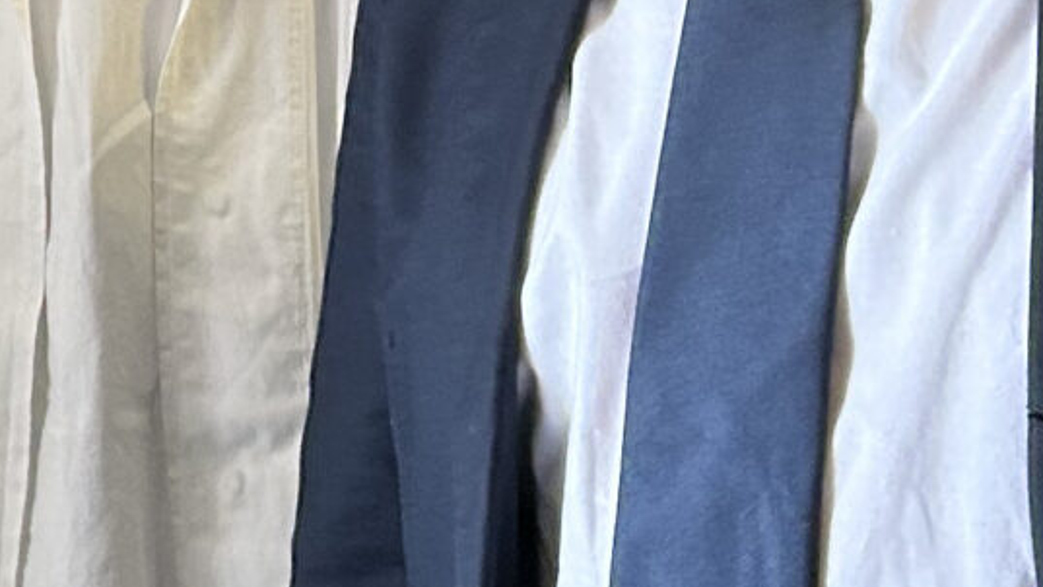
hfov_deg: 15.0
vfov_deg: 8.6
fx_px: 3733
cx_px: -404
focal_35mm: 135
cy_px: -550
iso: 200
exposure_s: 1/50
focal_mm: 5.7
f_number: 1.5
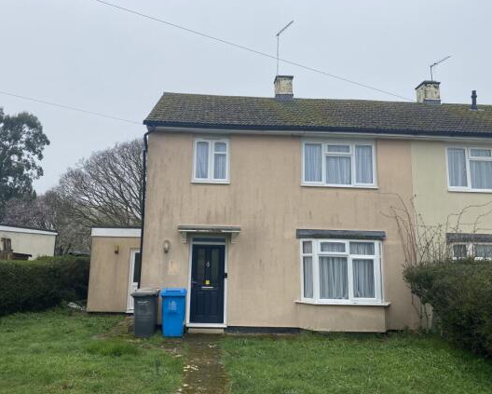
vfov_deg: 51.6
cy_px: 195
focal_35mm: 28
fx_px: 408
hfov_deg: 62.1
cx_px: 228
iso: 32
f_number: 1.8
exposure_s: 1/1287
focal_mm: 4.25
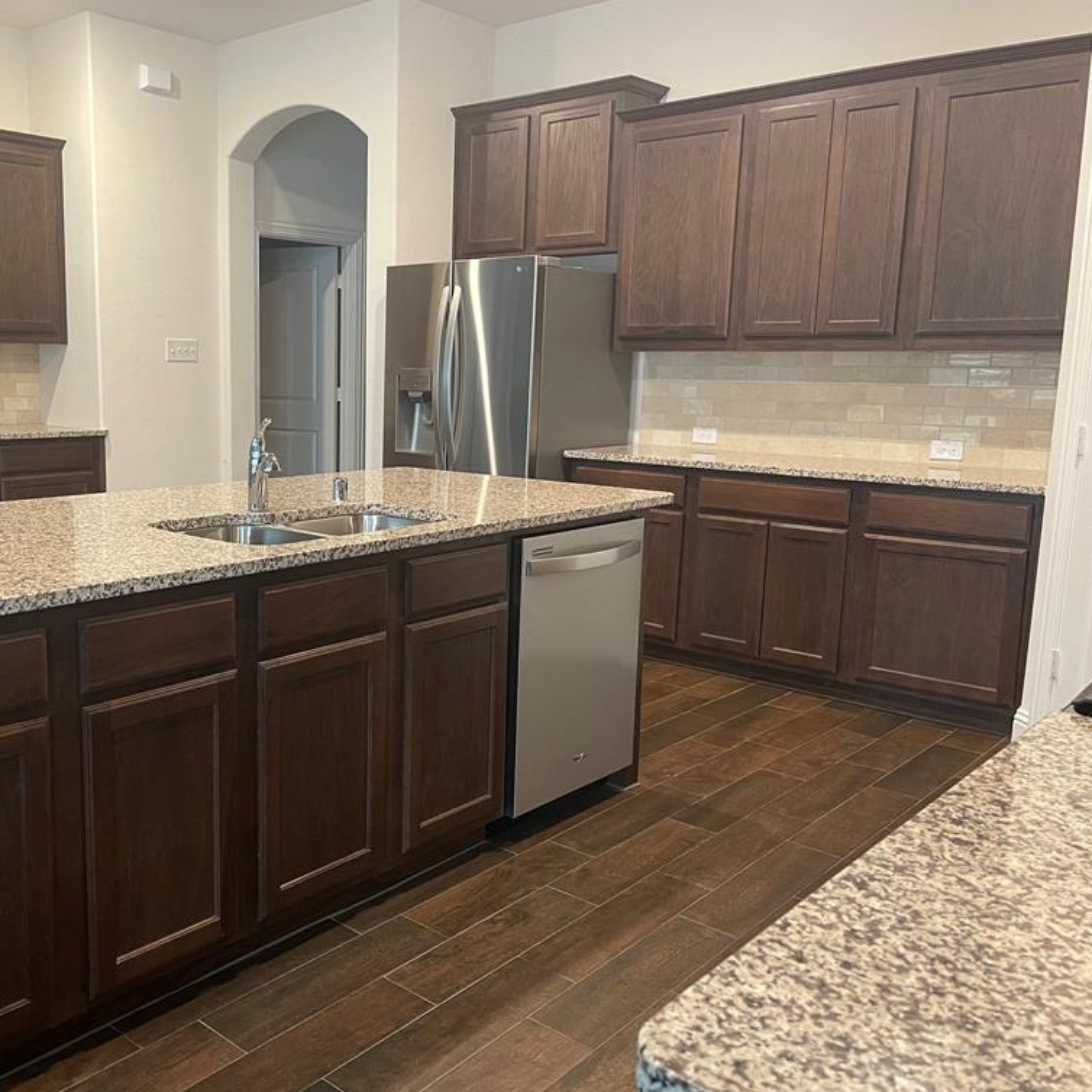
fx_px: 1071
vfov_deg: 54.0
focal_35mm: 30
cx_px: 356
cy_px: 543
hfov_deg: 52.9
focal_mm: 5.1
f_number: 1.6
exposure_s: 1/60
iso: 400
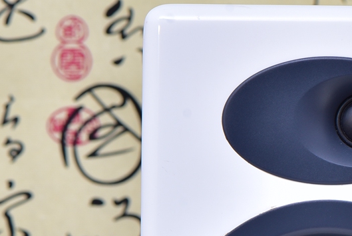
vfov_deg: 3.9
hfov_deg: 5.7
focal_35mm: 357
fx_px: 3494
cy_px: 223
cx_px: 515
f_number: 11
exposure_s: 1/125
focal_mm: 105
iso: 200
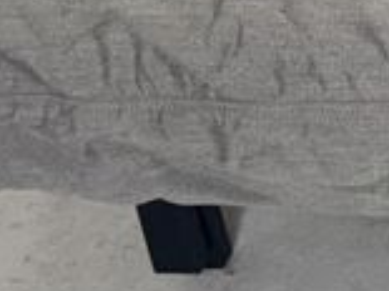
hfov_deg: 9.6
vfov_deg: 8.1
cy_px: -419
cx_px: 1087
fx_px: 1886
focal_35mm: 168
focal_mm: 5.96
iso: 64
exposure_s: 1/24
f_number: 1.6
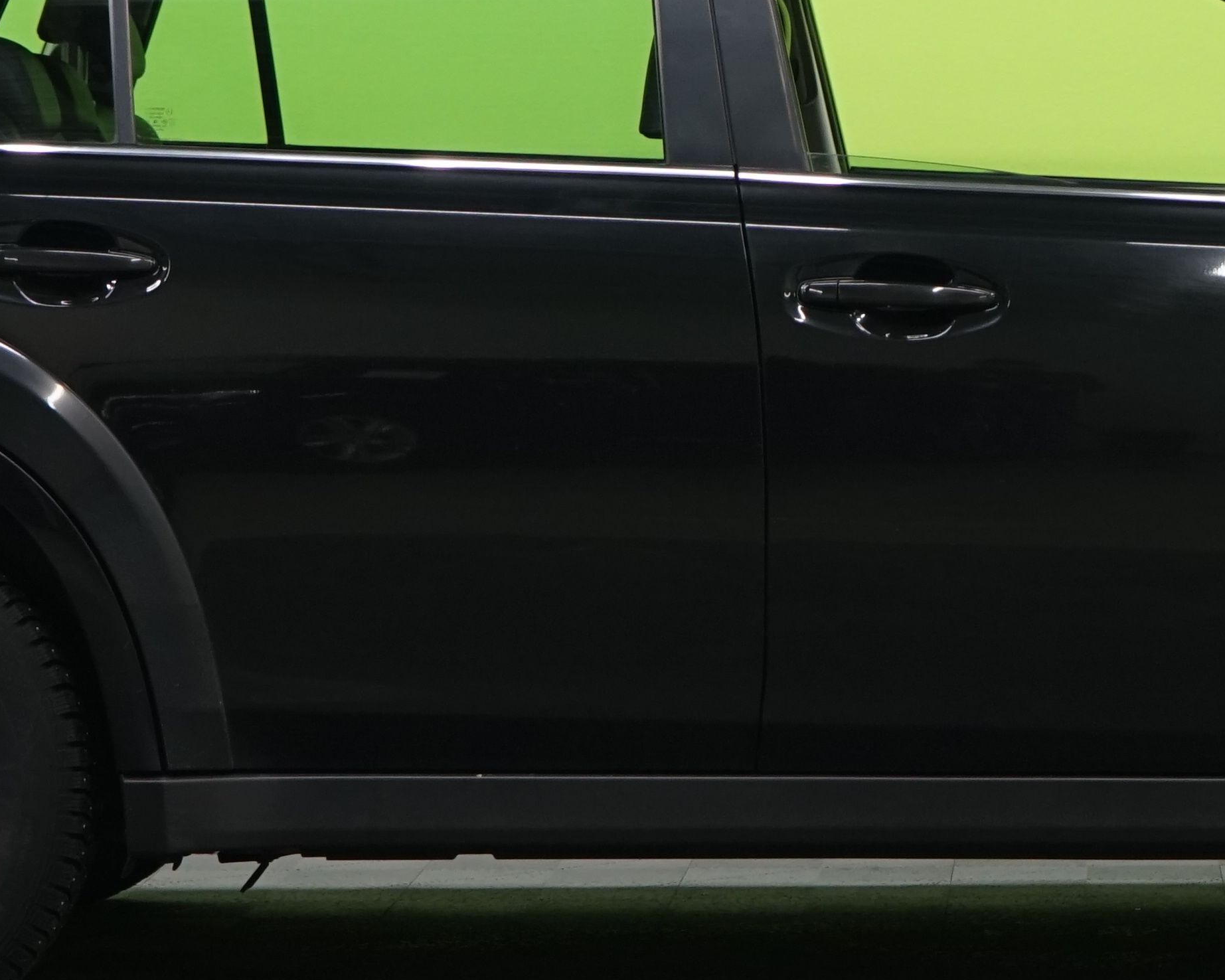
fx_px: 6308
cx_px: 938
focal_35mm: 174
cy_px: 370
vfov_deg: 8.9
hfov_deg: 11.1
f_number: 5
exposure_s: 1/50
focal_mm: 57
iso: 800
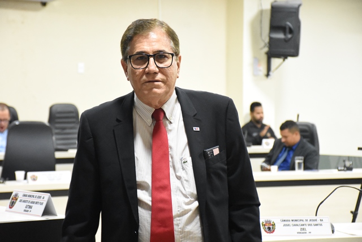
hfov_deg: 18.2
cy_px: 121
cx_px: 181
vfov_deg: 12.2
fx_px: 1131
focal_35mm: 112
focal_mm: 75
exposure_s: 1/50
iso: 6400
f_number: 5
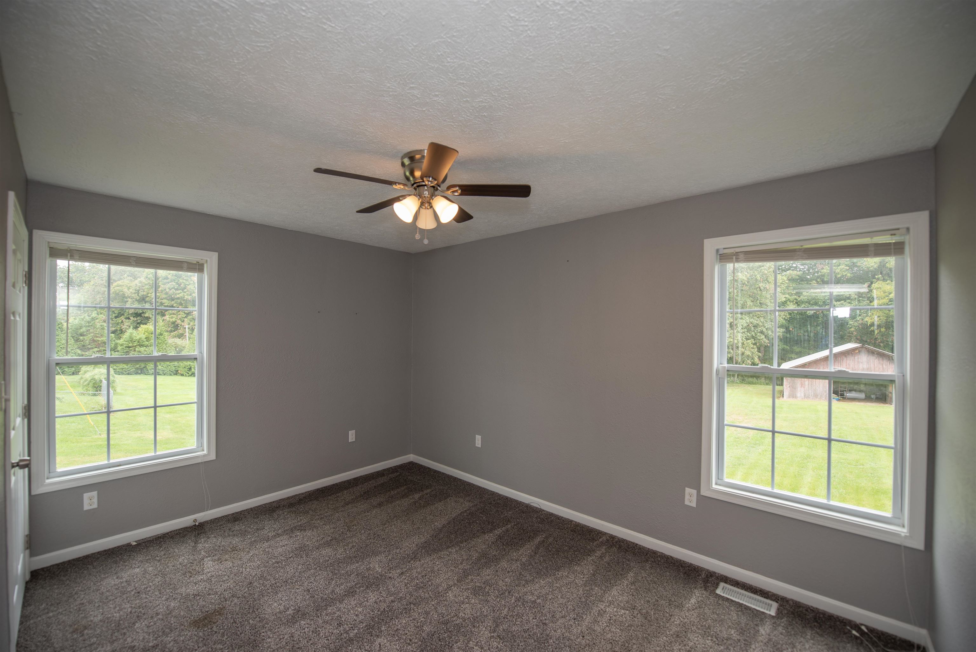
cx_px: 488
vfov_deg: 81.2
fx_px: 380
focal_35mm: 14
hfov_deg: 104.2
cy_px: 326
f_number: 3.2
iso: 100
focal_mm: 14
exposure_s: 1/60
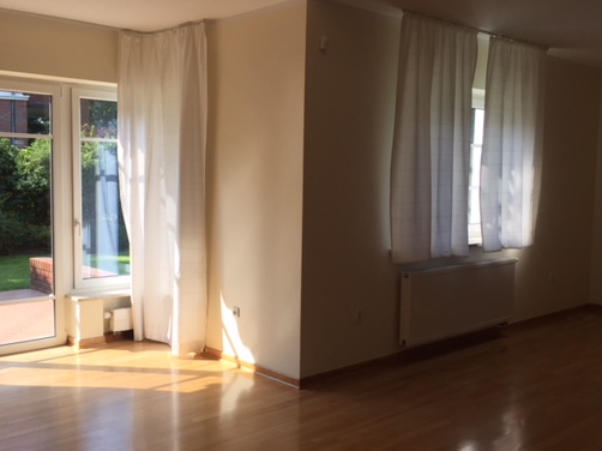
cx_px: 265
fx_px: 643
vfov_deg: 38.6
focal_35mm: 37
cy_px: 234
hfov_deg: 50.0
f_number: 2.2
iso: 32
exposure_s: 1/514
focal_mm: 4.15
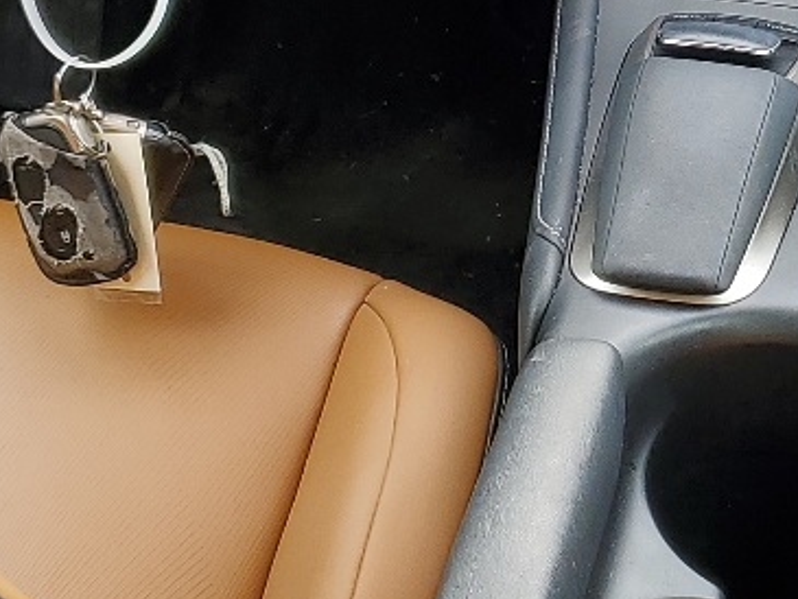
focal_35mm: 114
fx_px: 2629
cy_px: 177
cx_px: 822
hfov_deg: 16.8
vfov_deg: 13.0
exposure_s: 1/217
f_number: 1.5
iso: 50
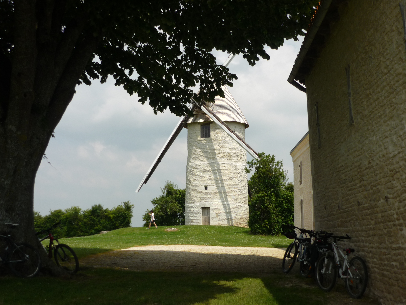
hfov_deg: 40.4
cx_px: 203
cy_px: 152
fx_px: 551
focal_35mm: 47
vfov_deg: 30.9
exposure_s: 1/200
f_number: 9
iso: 100
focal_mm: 7.8
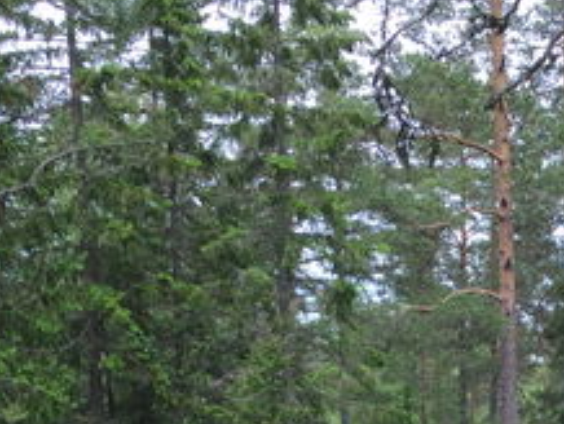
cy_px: 600
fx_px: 1484
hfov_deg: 21.1
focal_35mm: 91
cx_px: 502
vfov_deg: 15.3
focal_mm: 3.3
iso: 25
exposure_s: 1/399
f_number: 2.4
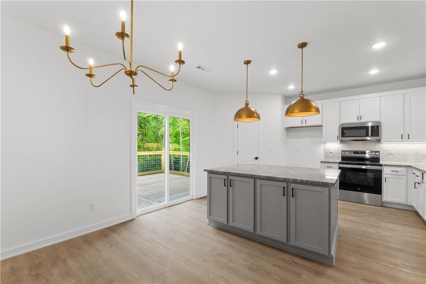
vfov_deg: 77.3
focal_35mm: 15
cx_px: 213
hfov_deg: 100.4
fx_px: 177
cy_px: 142
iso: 320
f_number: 9
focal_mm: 10
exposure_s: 1/25
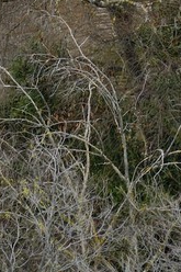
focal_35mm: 1291
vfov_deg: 1.6
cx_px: -113
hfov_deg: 1.1
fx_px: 9749
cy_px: -562
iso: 400
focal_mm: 200
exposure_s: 1/200
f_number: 5
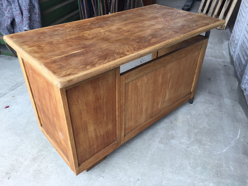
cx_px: 124
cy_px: 93
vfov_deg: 48.2
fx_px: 208
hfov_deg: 61.7
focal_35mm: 29
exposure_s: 1/50
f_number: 2.2
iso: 25
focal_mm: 4.15
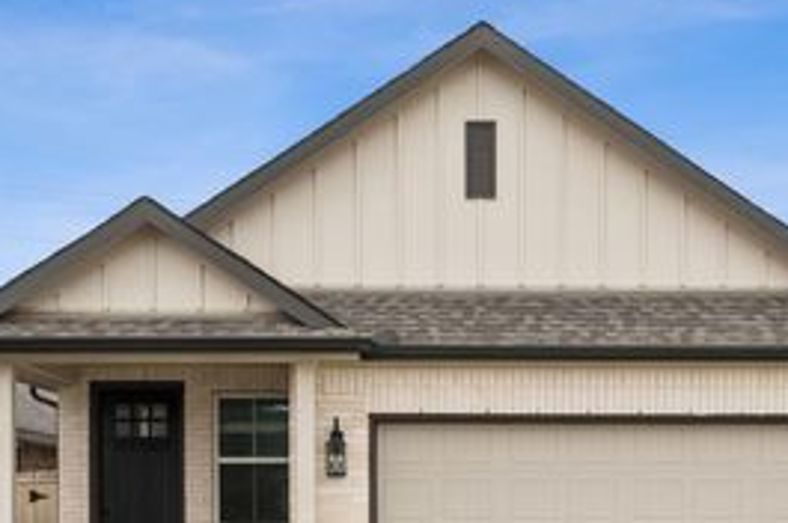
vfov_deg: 26.0
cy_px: 403
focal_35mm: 51
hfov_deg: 38.9
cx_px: 401
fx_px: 1115
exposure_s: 1/80
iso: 160
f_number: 9
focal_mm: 27
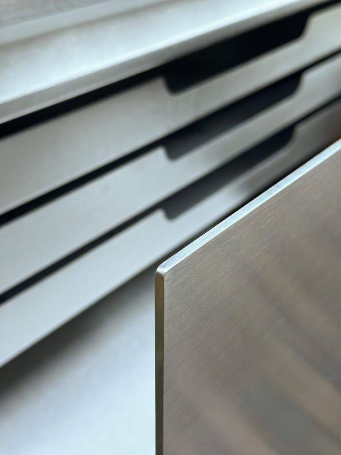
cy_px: 228
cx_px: 170
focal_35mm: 48
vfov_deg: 39.7
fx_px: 630
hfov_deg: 30.3
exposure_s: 1/33
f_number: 1.78
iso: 320
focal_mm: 6.86
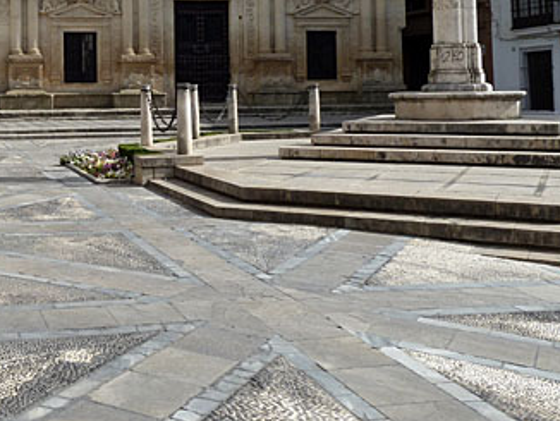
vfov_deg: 30.6
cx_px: 67
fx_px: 745
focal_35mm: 46
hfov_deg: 38.6
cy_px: 69
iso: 80
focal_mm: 4.1
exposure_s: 1/500
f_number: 4.5
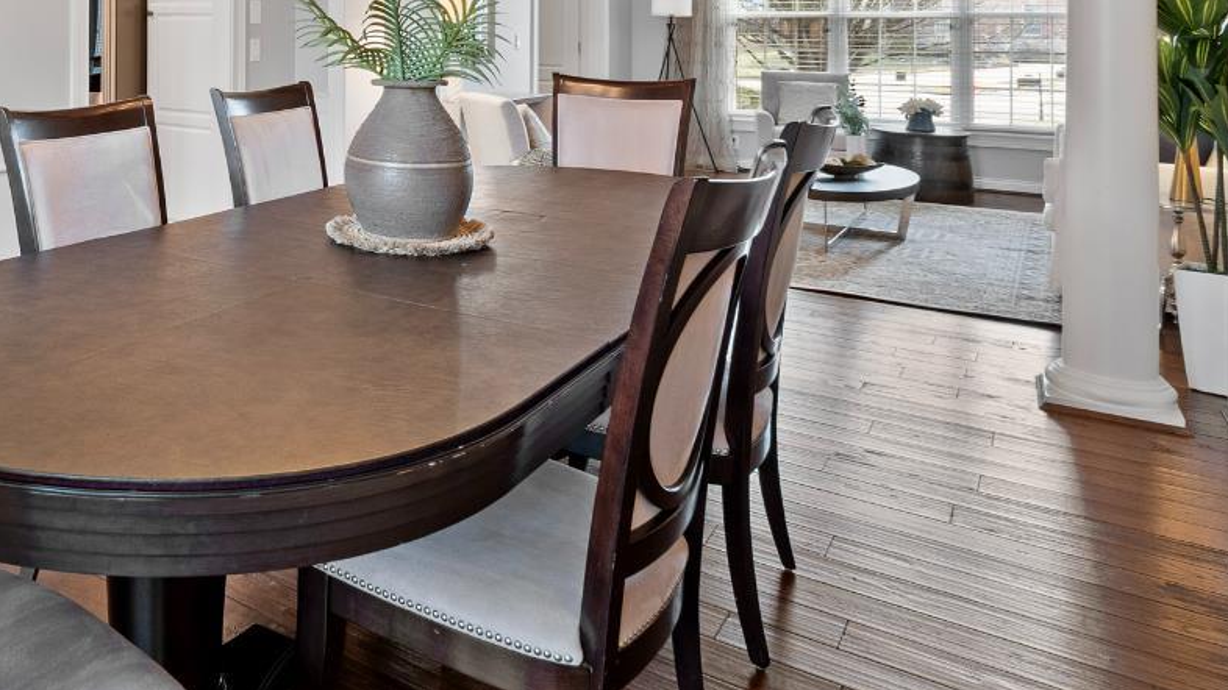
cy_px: 30
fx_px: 977
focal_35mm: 30
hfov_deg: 59.6
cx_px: 256
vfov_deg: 35.8
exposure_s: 1/1.67
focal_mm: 10
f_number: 8
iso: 400
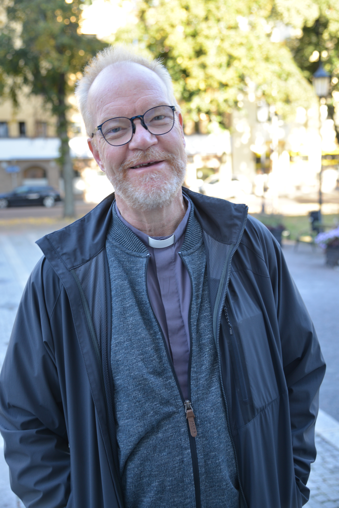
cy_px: 254
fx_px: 734
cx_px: 170
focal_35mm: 52
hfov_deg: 26.0
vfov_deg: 38.2
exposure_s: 1/100
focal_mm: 52
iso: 400
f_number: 5
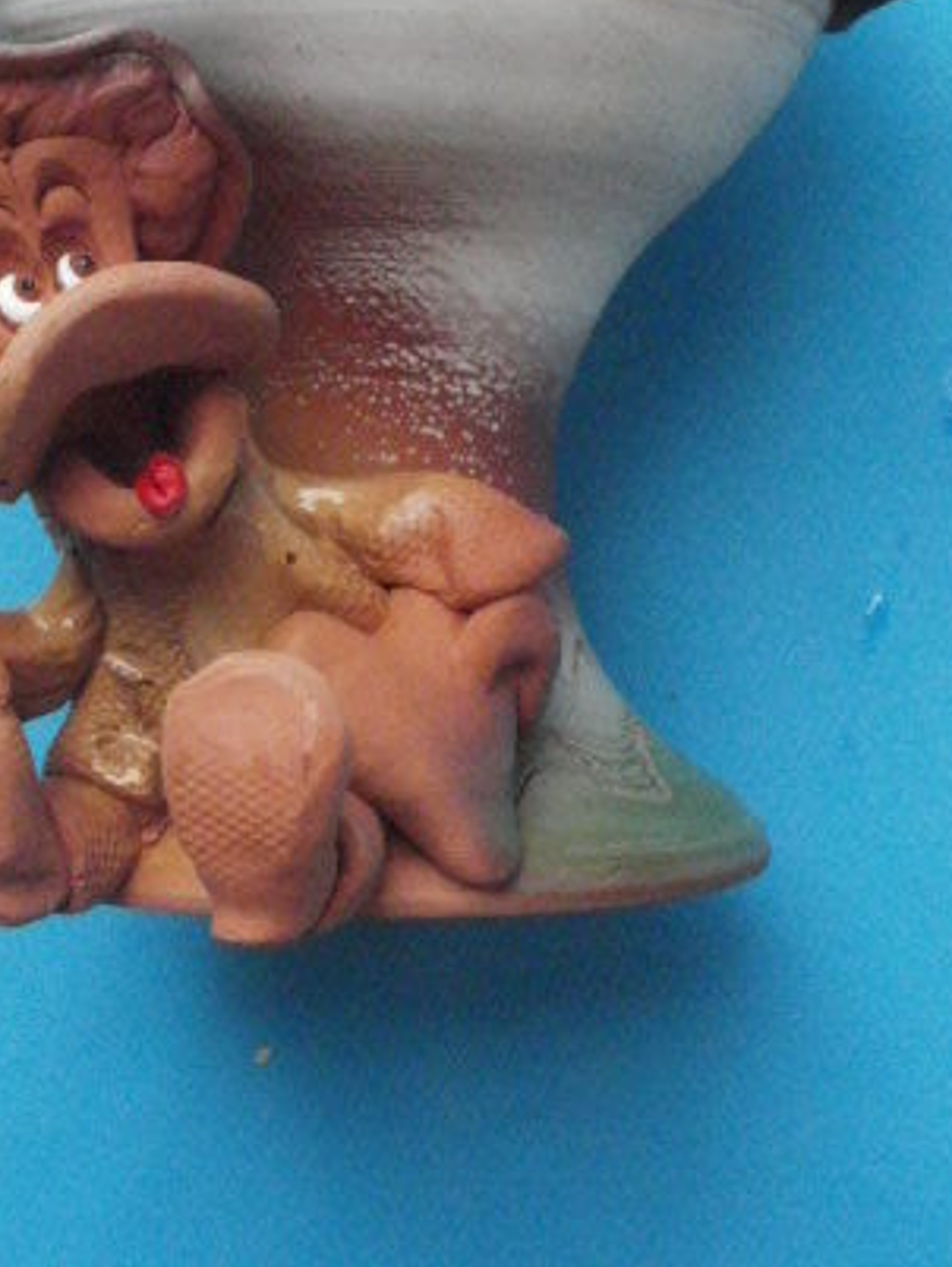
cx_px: 419
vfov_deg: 27.2
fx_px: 2564
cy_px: 262
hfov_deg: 21.0
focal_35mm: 70
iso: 800
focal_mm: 7.7
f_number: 6.3
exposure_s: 1/640
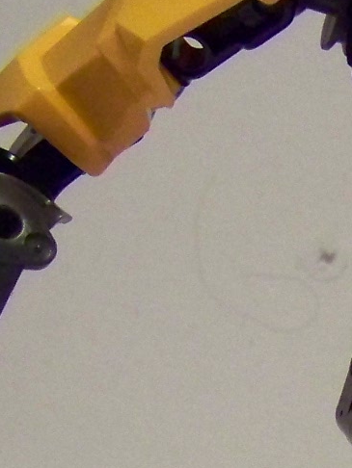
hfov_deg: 9.1
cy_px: 635
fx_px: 2167
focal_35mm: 160
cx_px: 462
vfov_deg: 11.9
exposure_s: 1/50
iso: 400
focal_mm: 6.3
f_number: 2.8
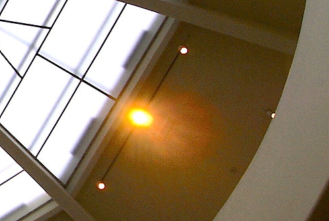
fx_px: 1190
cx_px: -299
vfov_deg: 10.5
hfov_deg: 13.7
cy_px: 22
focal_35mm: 130
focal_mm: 18
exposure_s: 1/50
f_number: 5.6
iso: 100
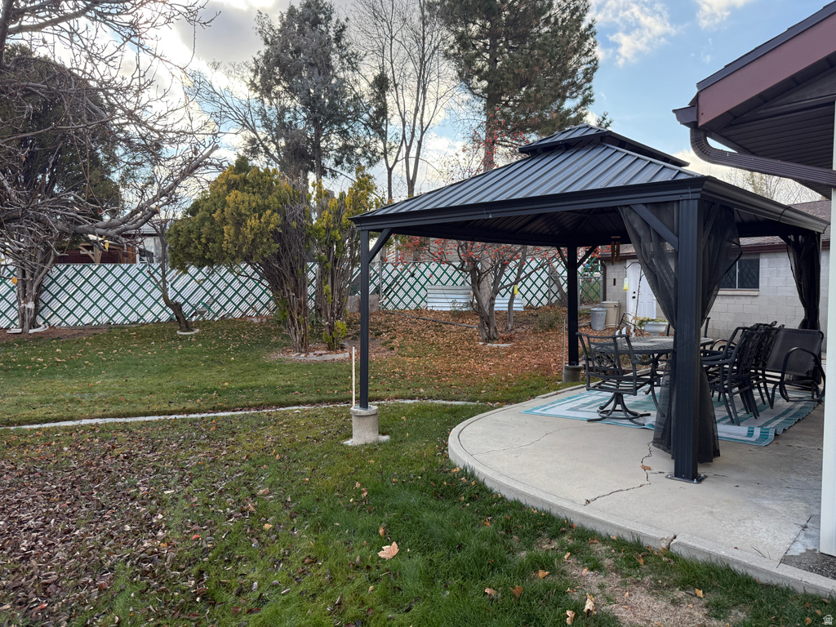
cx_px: 418
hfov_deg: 71.6
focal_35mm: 24
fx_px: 580
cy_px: 314
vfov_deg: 56.8
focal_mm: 6.76
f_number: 1.78
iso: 100
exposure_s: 1/920
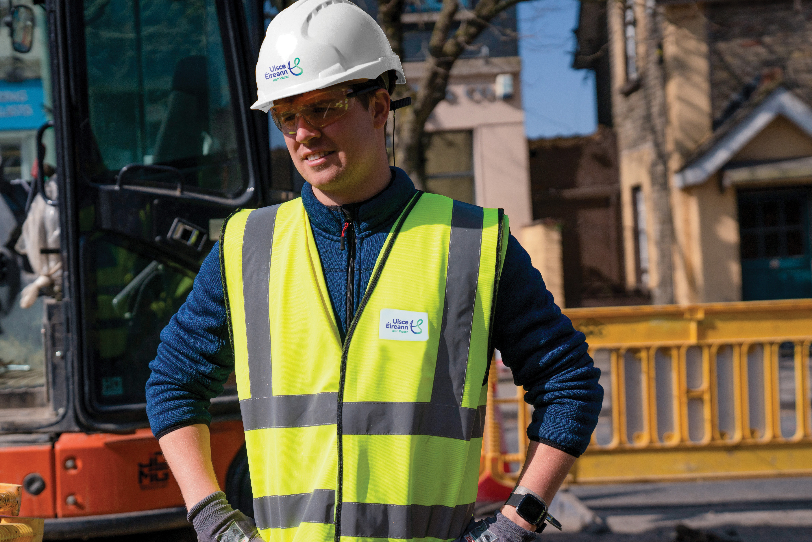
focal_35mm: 61
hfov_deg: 32.9
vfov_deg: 22.3
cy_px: 289
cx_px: 375
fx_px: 1376
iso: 200
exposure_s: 1/5000
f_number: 3.5
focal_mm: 54
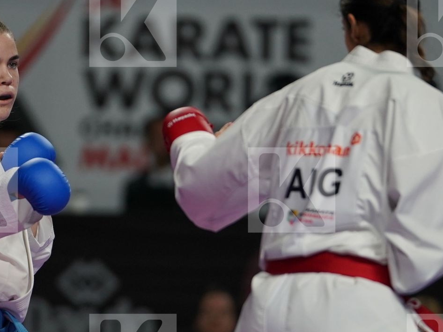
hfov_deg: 3.6
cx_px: 133
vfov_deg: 2.7
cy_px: 190
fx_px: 7024
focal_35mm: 549
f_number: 2.8
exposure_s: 1/1000
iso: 1000
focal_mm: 200
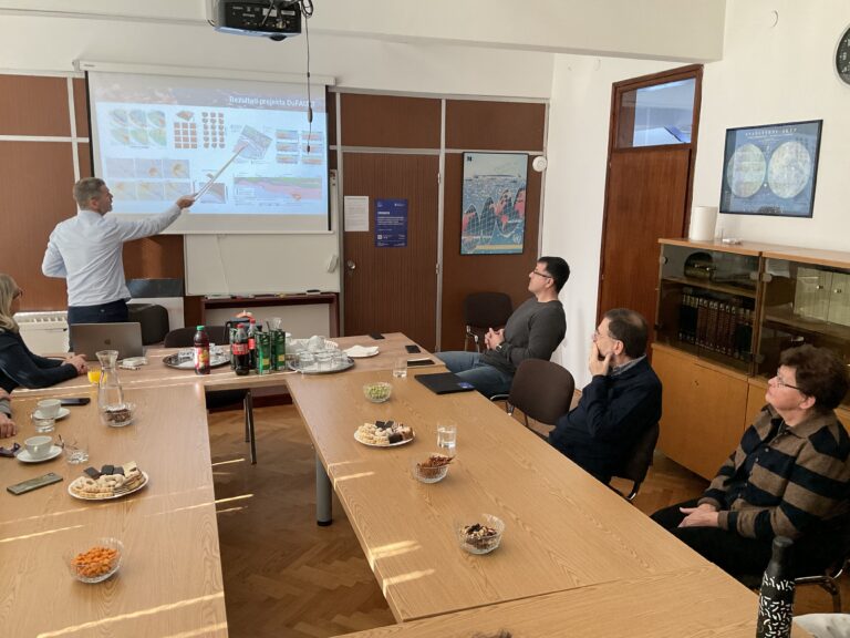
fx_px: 712
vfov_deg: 48.2
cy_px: 319
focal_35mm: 29
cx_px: 425
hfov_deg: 61.7
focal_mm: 3
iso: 200
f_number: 1.8
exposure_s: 1/60
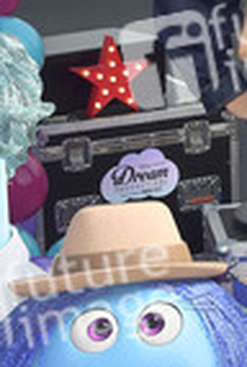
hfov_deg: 13.9
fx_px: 973
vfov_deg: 21.4
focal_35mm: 95
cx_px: 328
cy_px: 177
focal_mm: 34
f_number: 6.3
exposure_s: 1/250
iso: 640
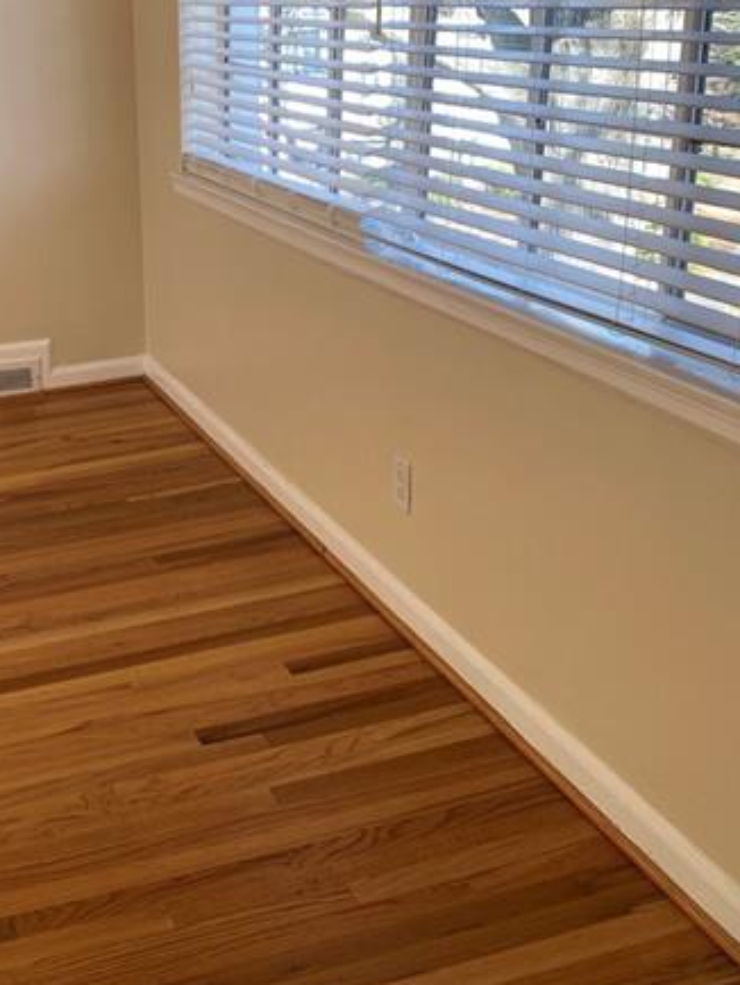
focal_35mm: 46
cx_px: 161
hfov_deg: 30.9
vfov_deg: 41.0
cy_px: 393
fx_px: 1310
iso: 32
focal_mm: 4.25
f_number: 1.8
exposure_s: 1/135
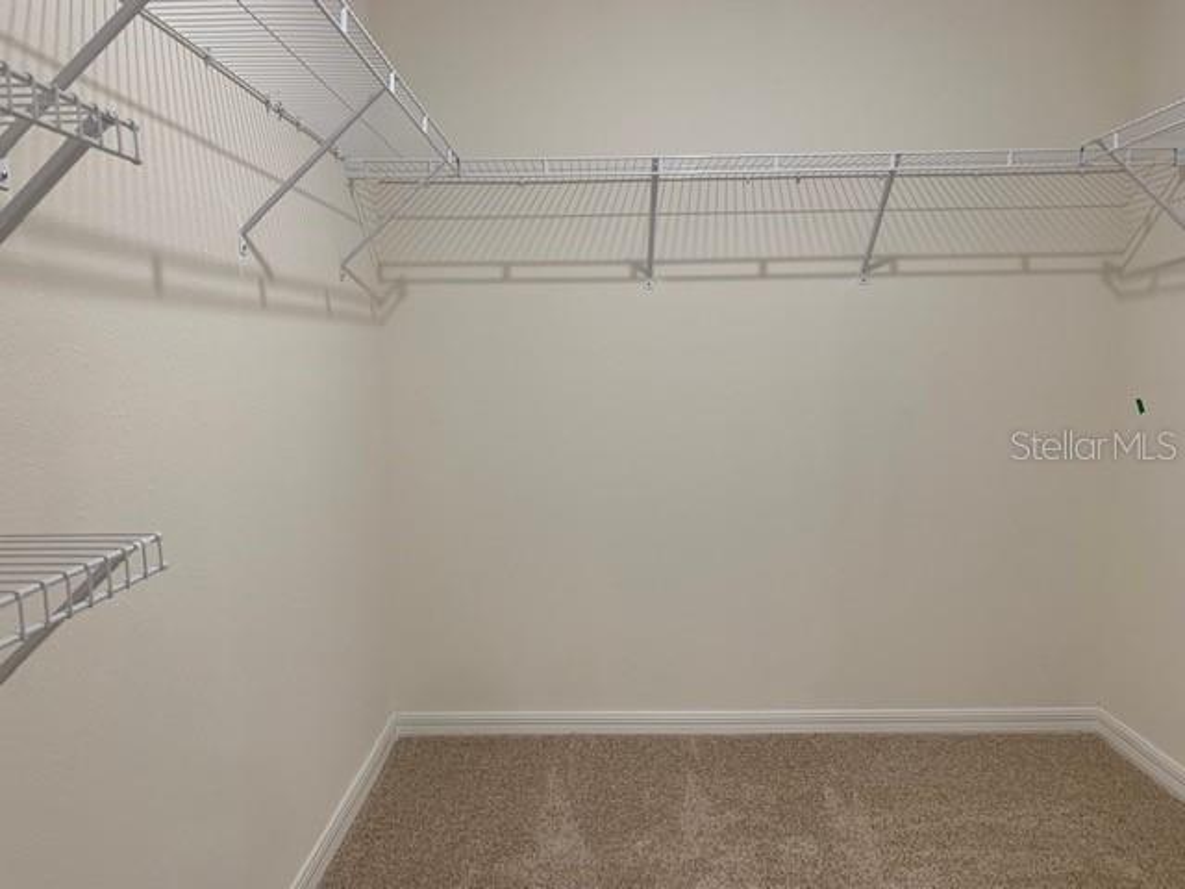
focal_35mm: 26
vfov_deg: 53.1
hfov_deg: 67.3
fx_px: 890
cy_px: 444
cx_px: 592
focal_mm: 4.25
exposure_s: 1/60
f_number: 1.8
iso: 100
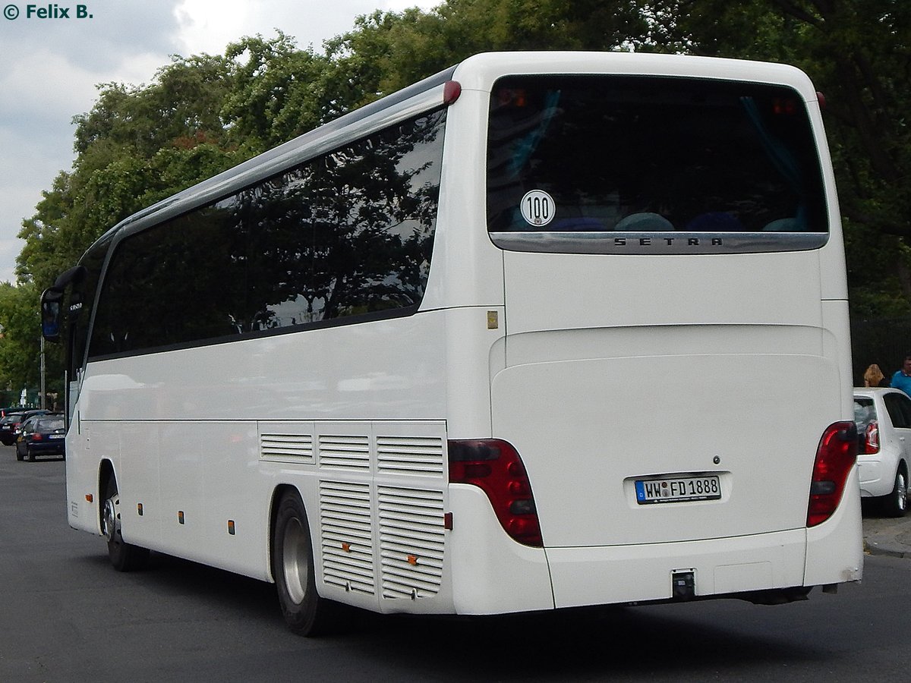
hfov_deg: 39.7
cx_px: 456
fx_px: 1263
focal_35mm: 48
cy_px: 342
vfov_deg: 30.3
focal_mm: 8.6
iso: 125
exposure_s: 1/1000
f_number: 3.7
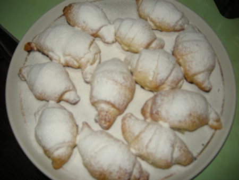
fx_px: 242
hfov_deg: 52.6
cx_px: 120
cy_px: 90
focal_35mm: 35
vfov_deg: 40.7
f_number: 2.7
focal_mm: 7.5
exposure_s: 1/60
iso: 64
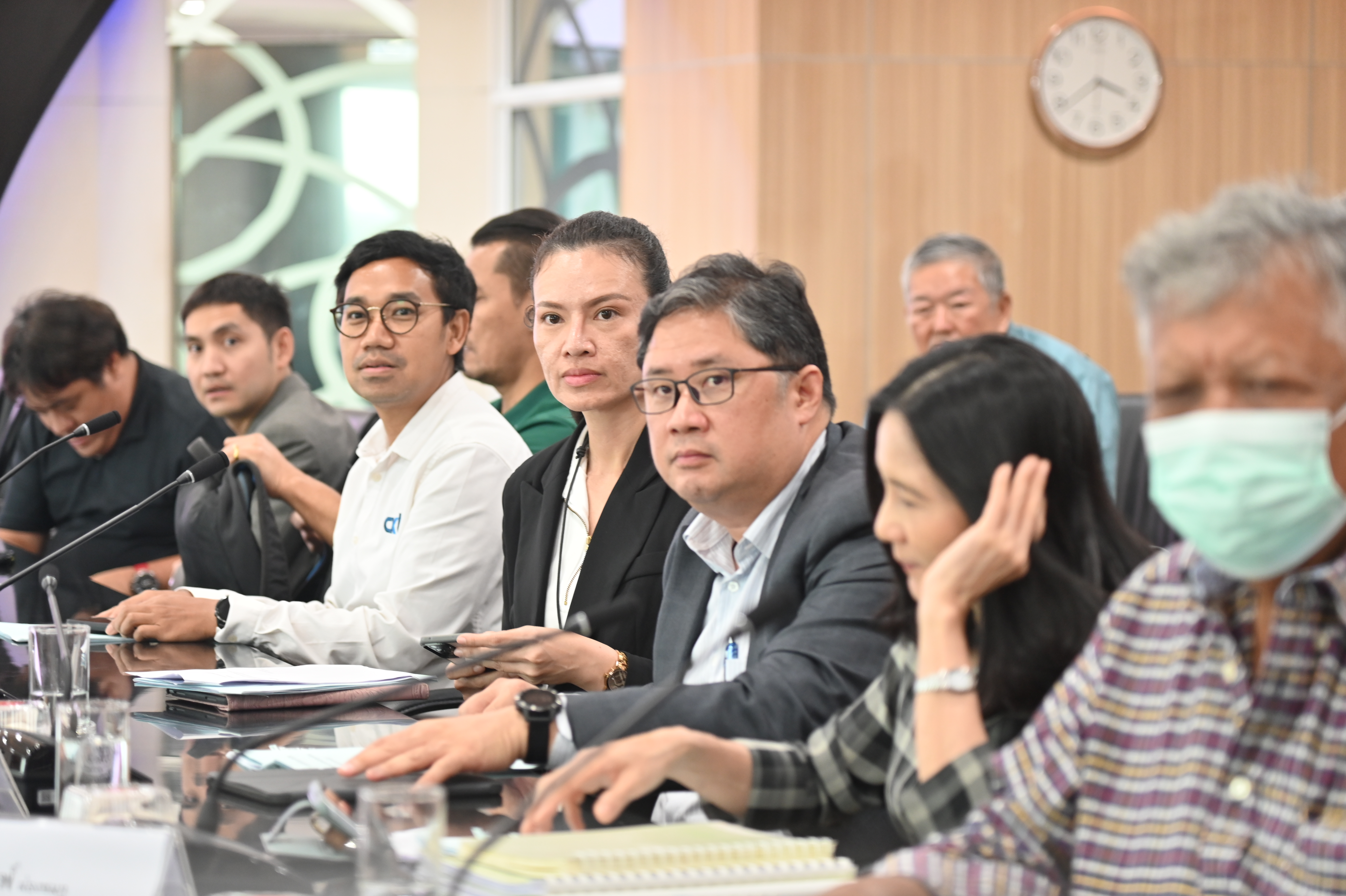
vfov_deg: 11.4
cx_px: 673
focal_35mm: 120
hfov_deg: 17.1
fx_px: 4484
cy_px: 448
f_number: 4
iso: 1400
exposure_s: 1/100
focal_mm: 120
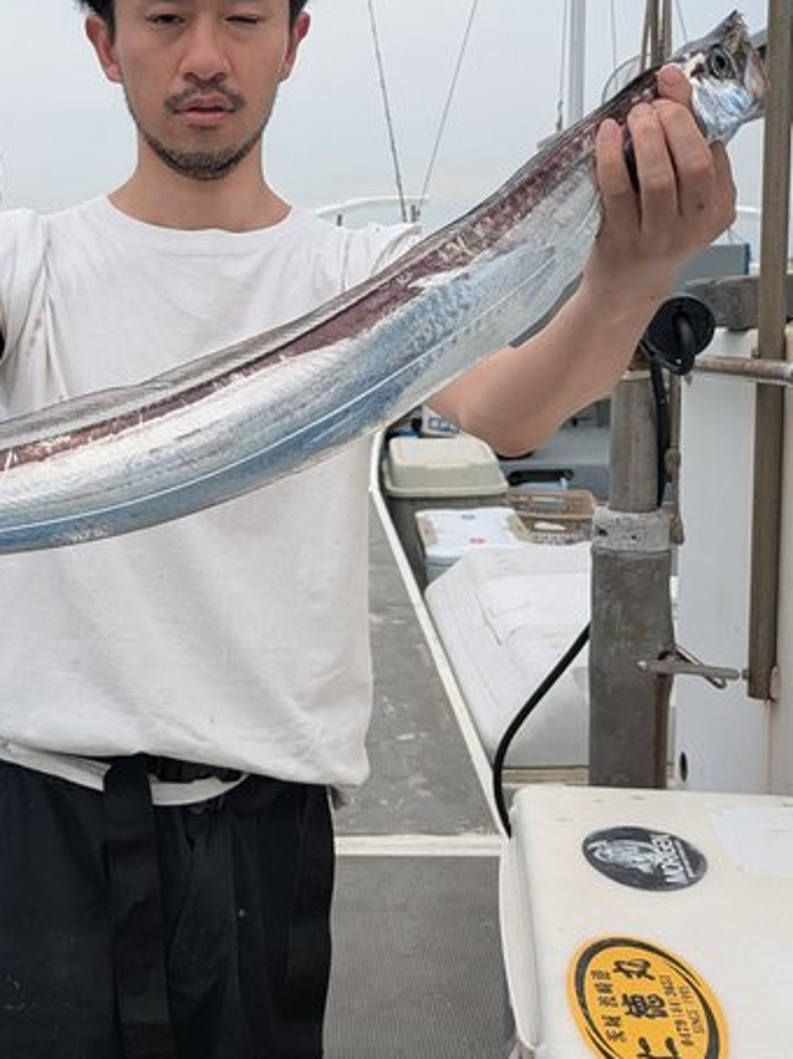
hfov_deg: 29.9
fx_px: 1437
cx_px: 126
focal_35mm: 47
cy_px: 449
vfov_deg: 40.4
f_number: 1.89
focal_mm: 5.43
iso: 69
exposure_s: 1/2370
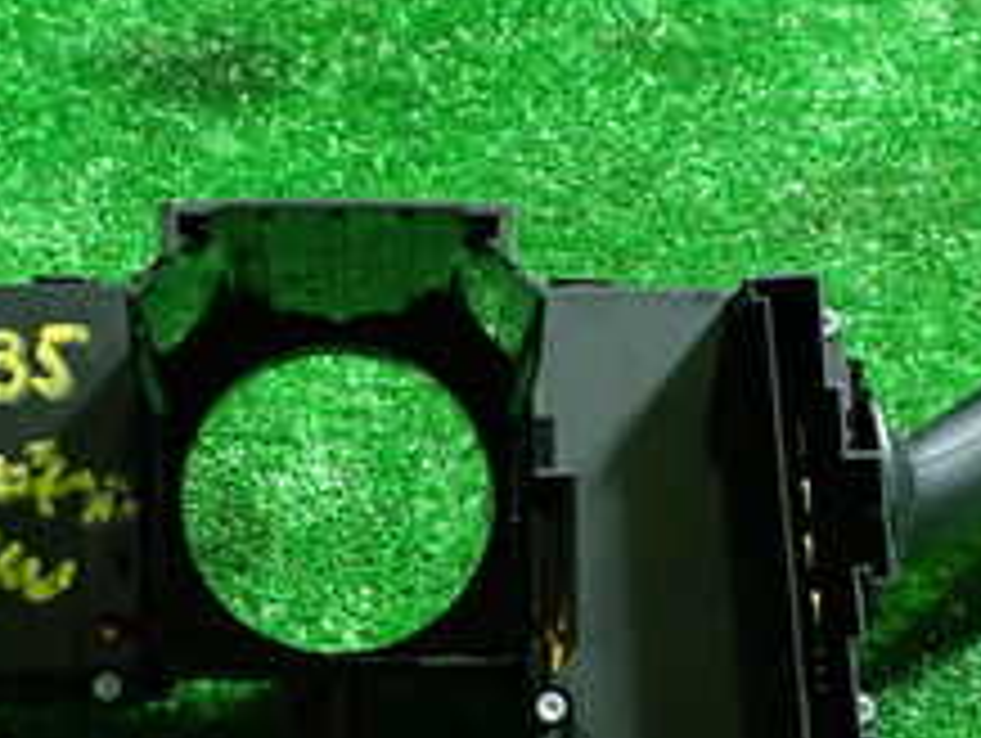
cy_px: 418
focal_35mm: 88
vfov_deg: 16.8
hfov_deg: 22.2
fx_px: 2497
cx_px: 360
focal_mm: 5.79
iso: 400
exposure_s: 1/30
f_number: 2.4
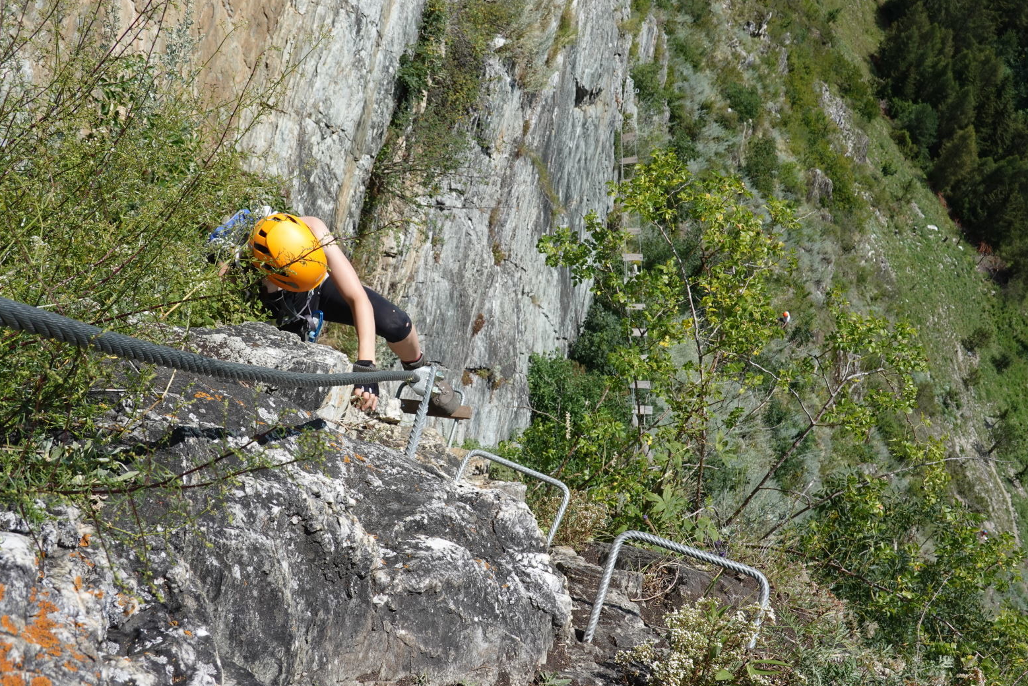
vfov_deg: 35.1
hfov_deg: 50.7
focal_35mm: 38
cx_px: 519
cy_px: 350
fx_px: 1085
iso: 125
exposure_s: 1/400
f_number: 6.3
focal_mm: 13.56
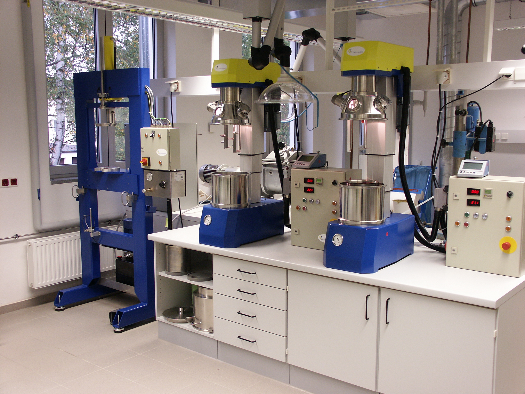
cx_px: 262
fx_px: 561
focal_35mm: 37
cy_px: 197
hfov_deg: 50.1
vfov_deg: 38.7
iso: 100
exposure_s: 1/45
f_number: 2.8
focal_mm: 9.73
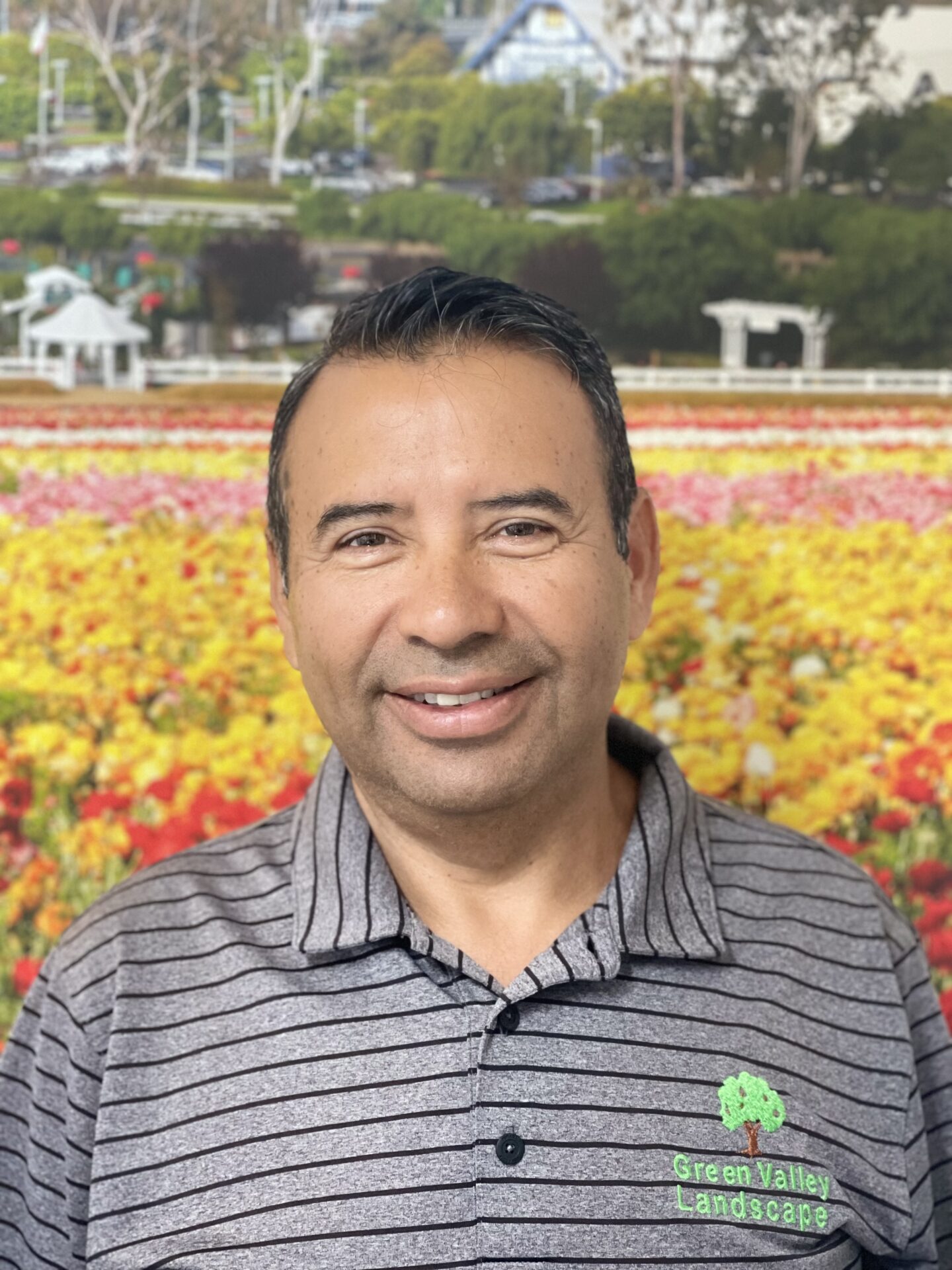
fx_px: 2347
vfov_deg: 30.3
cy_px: 635
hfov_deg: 22.9
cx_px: 476
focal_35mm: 64
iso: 400
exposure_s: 1/40
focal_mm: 7.5
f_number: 2.2
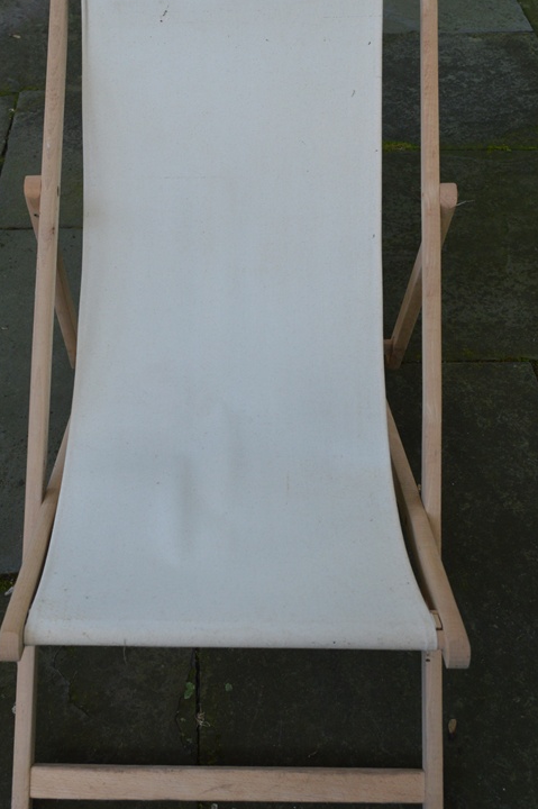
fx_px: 1122
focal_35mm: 50
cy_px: 346
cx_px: 239
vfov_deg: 39.5
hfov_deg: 26.9
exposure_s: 1/125
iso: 400
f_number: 5.6
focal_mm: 24
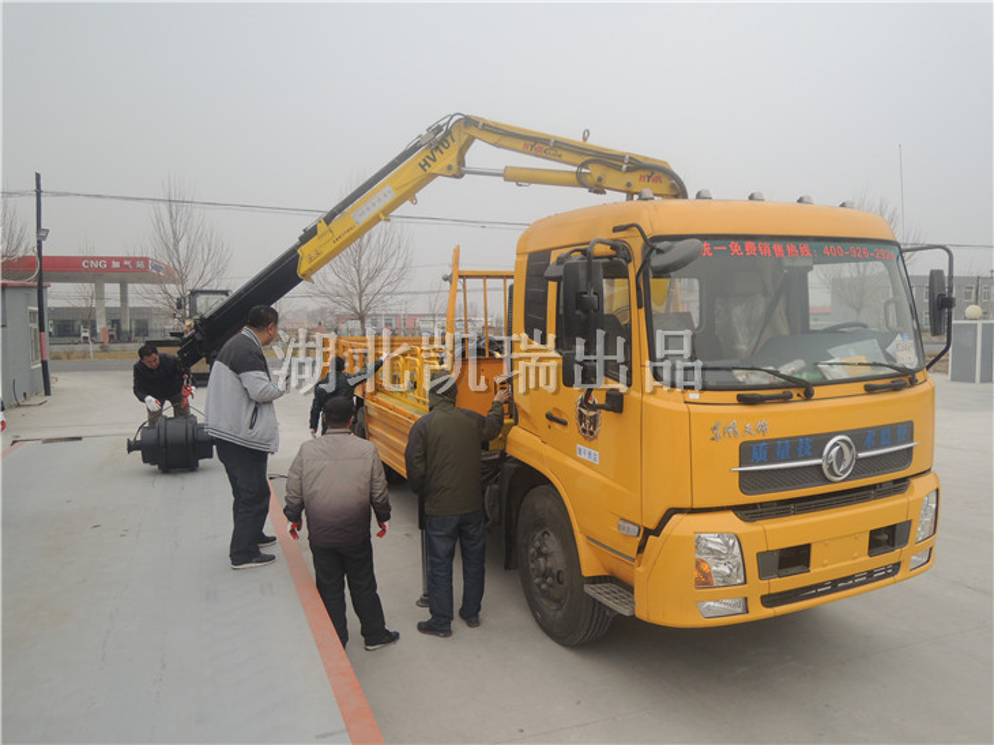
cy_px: 372
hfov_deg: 71.6
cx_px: 497
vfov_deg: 56.8
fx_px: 689
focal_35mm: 24
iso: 100
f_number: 2.2
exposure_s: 1/400
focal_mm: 4.3
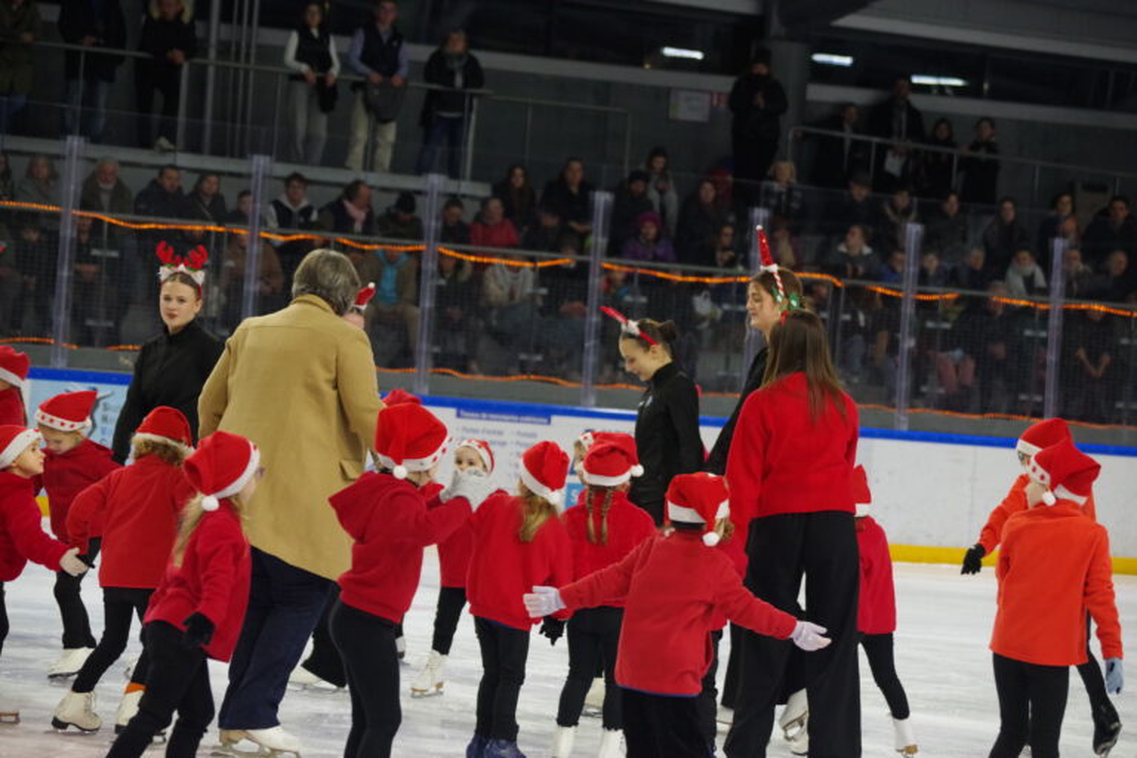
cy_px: 379
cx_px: 568
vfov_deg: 9.3
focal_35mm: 147
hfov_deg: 14.0
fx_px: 4642
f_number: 4.5
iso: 3200
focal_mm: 98
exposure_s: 1/250
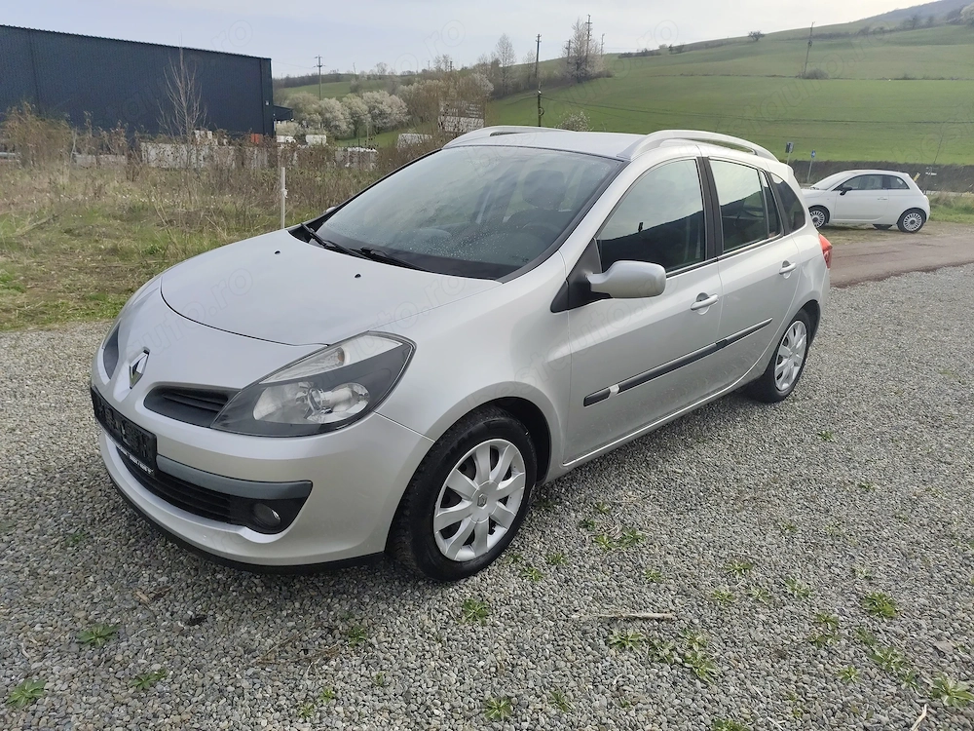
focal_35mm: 23
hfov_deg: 73.9
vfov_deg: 58.9
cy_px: 366
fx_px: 647
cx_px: 487
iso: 50
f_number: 1.65
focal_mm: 6.19
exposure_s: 1/1508
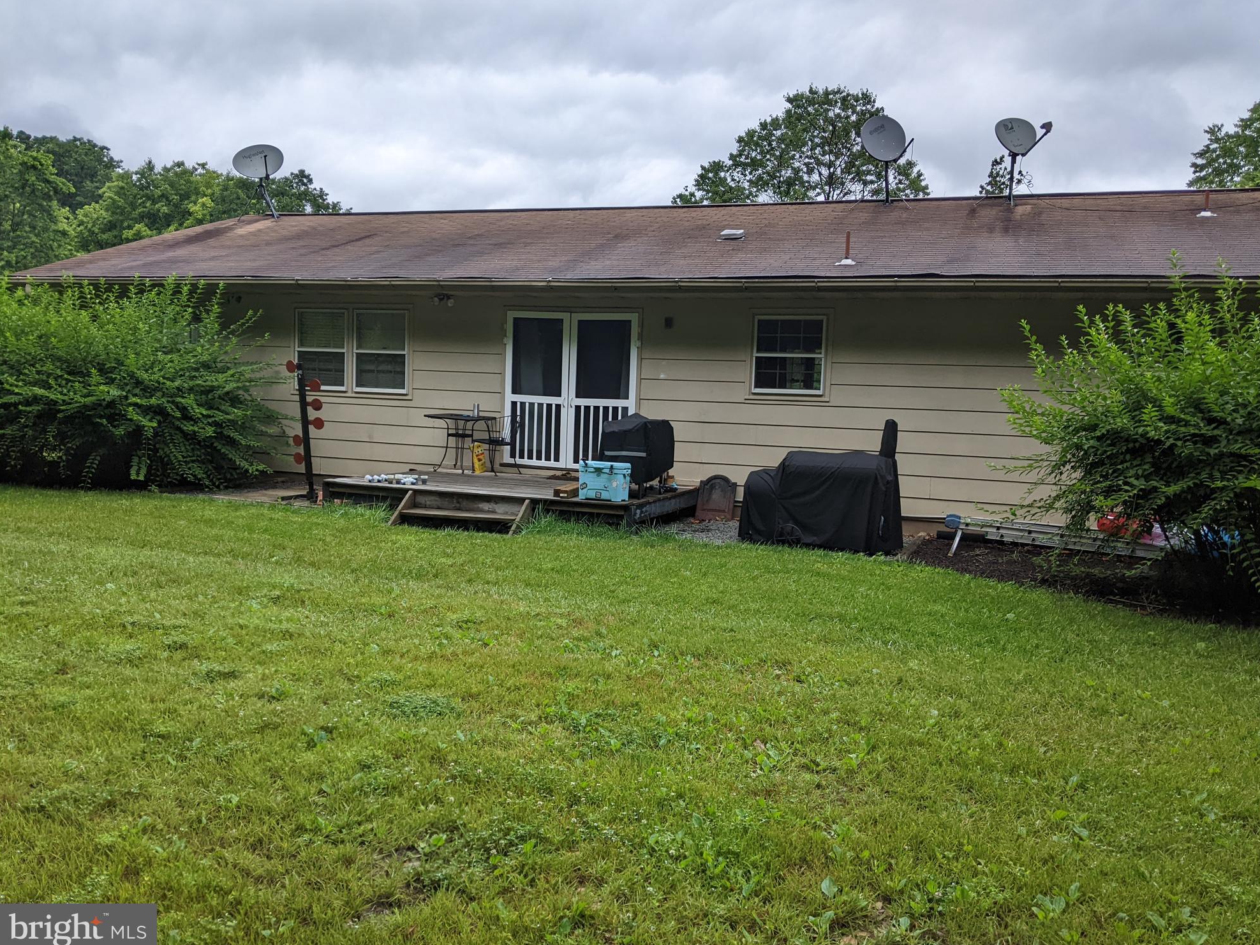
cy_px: 466
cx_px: 651
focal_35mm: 28
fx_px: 1019
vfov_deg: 49.7
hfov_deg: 63.4
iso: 45
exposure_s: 1/1565
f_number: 1.8
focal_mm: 4.44
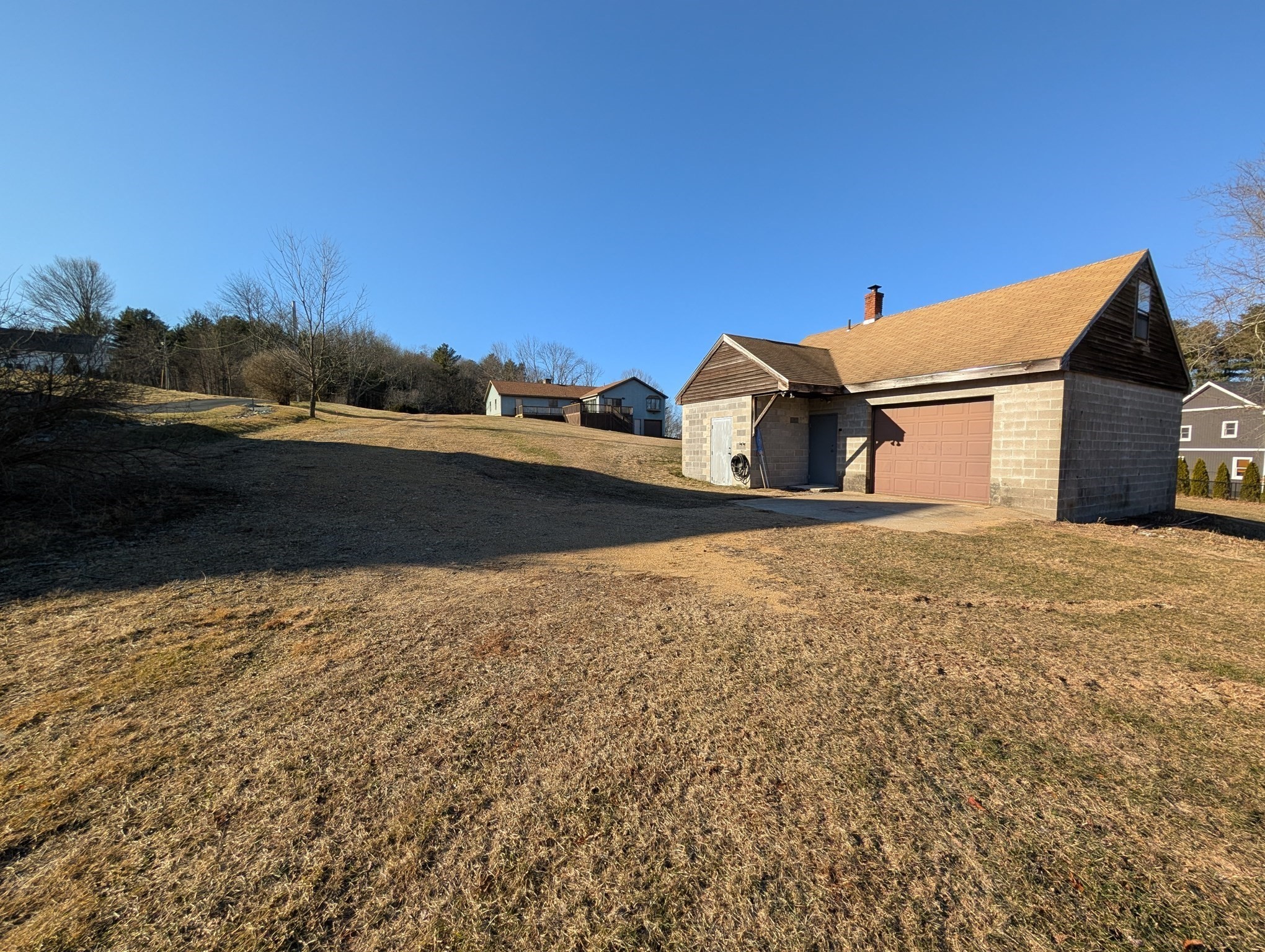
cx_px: 632
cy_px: 476
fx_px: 439
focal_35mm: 12
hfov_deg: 110.5
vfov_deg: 94.6
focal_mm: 2.02
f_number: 1.7
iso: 51
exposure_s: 1/2439
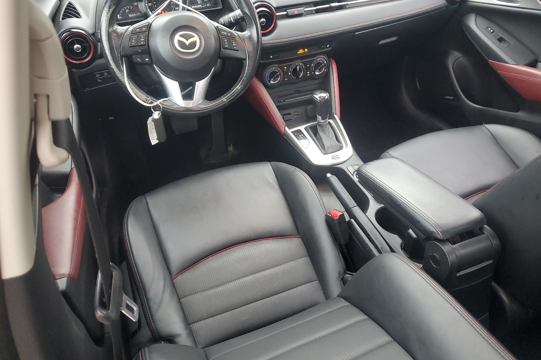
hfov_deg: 65.5
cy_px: 153
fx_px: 421
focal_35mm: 28
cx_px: 274
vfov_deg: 46.3
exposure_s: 1/60.2
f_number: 1.5
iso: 188
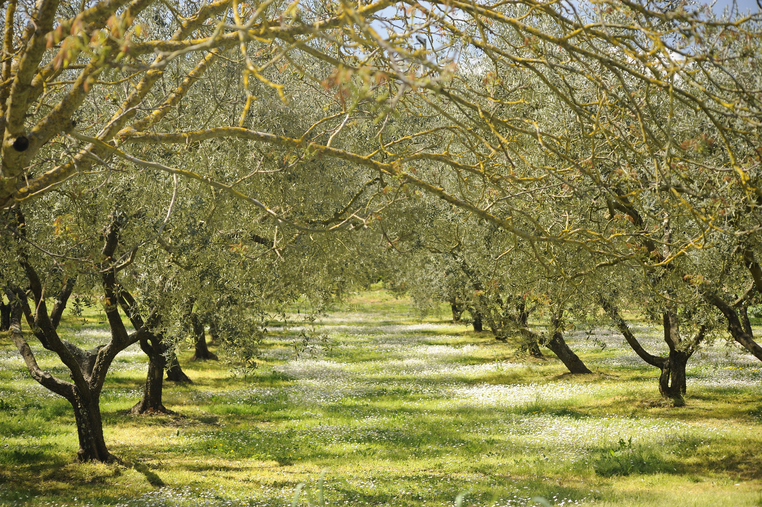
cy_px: 254
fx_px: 1650
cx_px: 381
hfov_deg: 26.0
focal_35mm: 78
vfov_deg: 17.5
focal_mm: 78
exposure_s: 1/200
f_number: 5
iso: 250
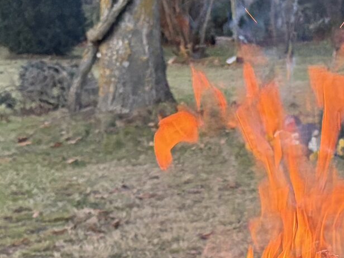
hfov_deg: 17.9
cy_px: 414
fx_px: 1073
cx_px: 304
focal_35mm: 108
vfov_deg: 12.8
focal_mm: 5.96
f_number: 1.6
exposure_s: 1/47
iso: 400
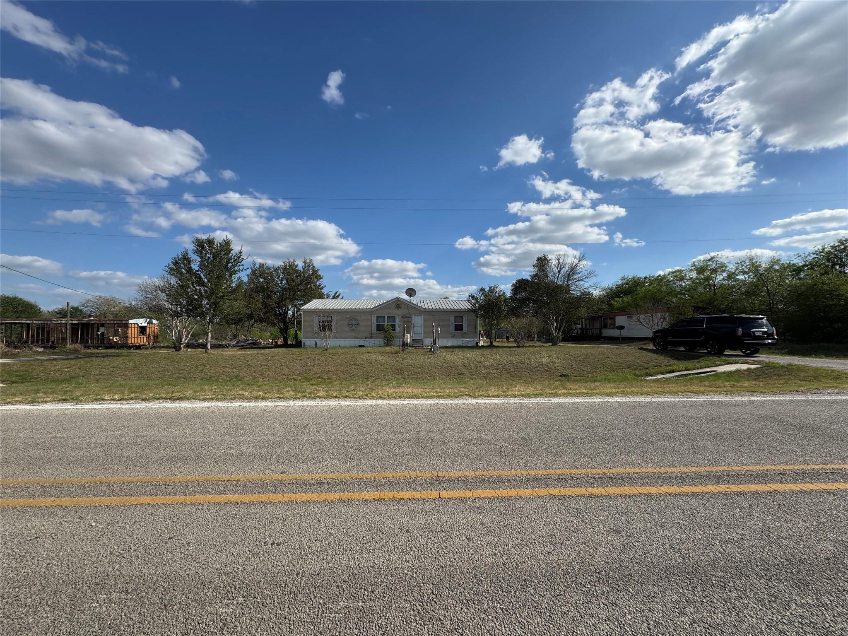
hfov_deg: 102.1
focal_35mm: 14
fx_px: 343
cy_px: 318
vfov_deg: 85.7
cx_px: 424
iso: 50
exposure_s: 1/2770
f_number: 2.2
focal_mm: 2.22
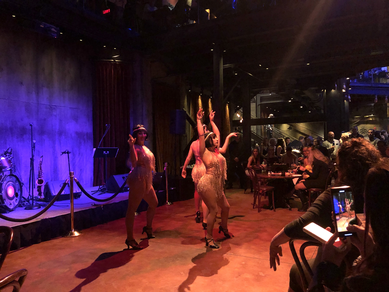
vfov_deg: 49.7
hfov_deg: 63.4
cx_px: 194
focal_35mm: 28
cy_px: 146
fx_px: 315
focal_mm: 3.99
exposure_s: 1/4
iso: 125
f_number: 1.8
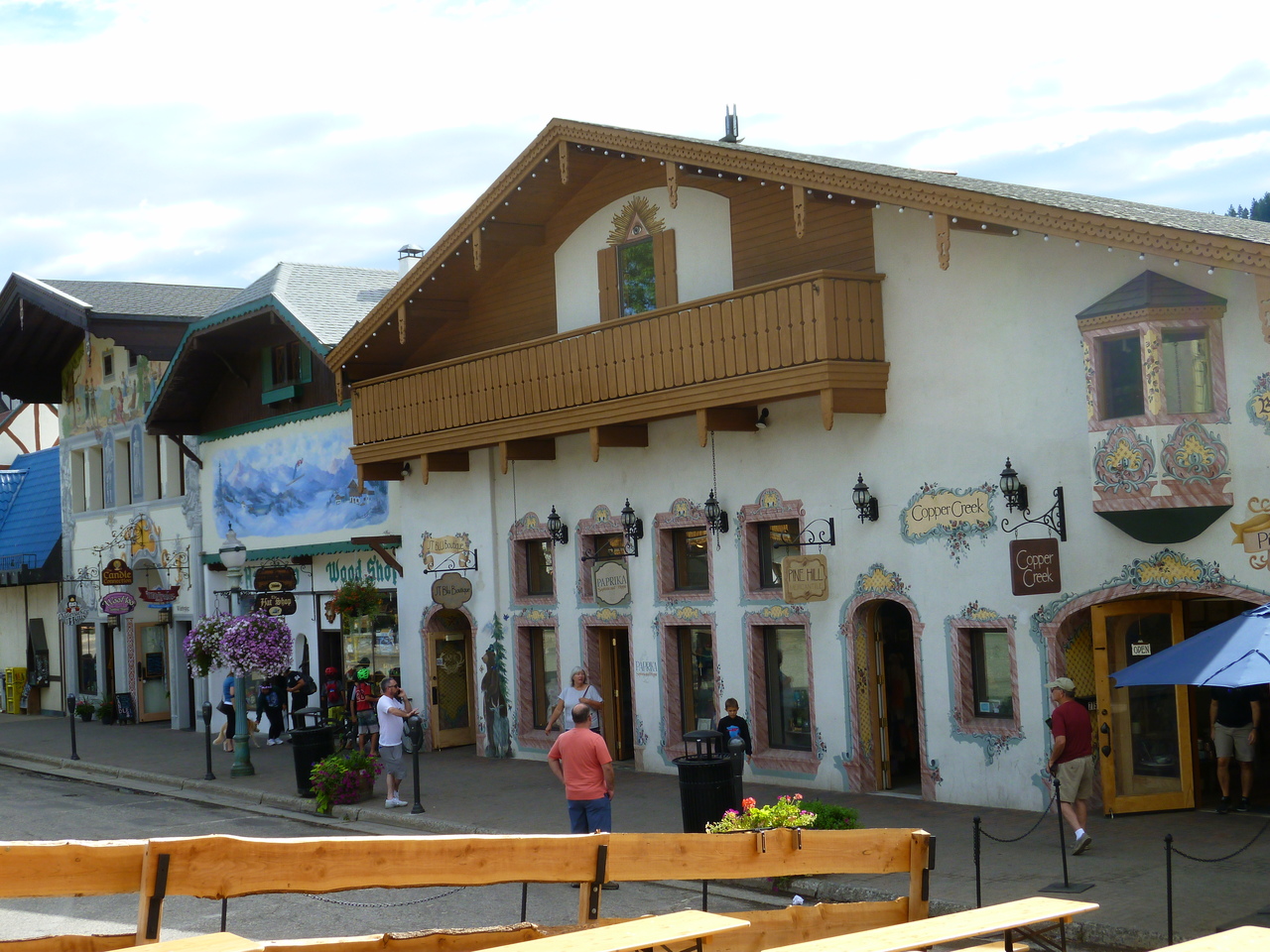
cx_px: 635
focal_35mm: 45
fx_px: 1651
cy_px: 476
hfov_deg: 42.1
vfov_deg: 32.2
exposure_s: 1/200
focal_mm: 8.1
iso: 80
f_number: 4.2
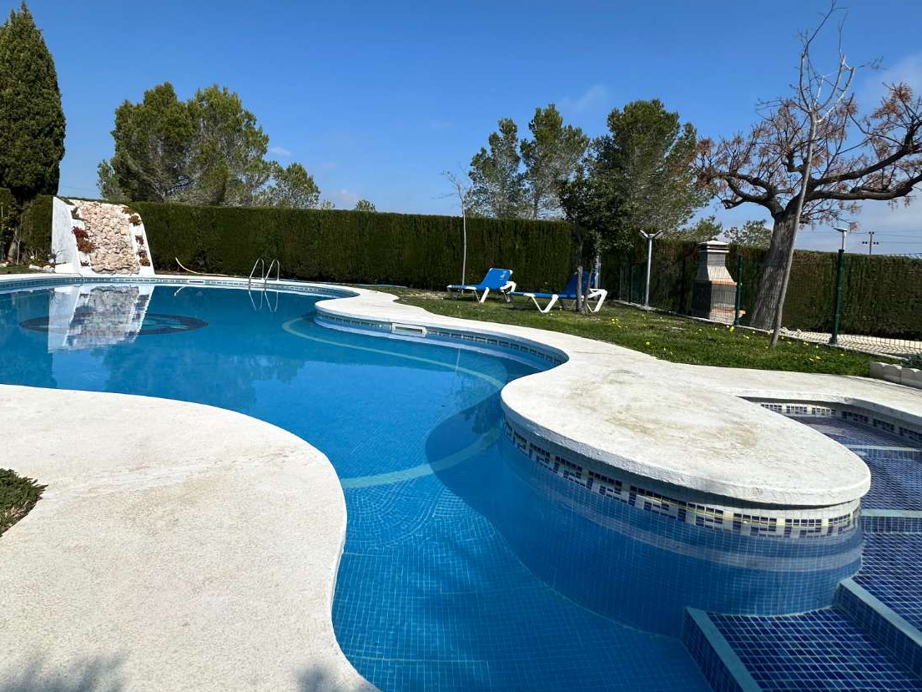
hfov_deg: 84.0
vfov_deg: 68.0
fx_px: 506
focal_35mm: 19
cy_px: 276
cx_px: 388
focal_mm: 2.22
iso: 50
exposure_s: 1/2451
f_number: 2.2
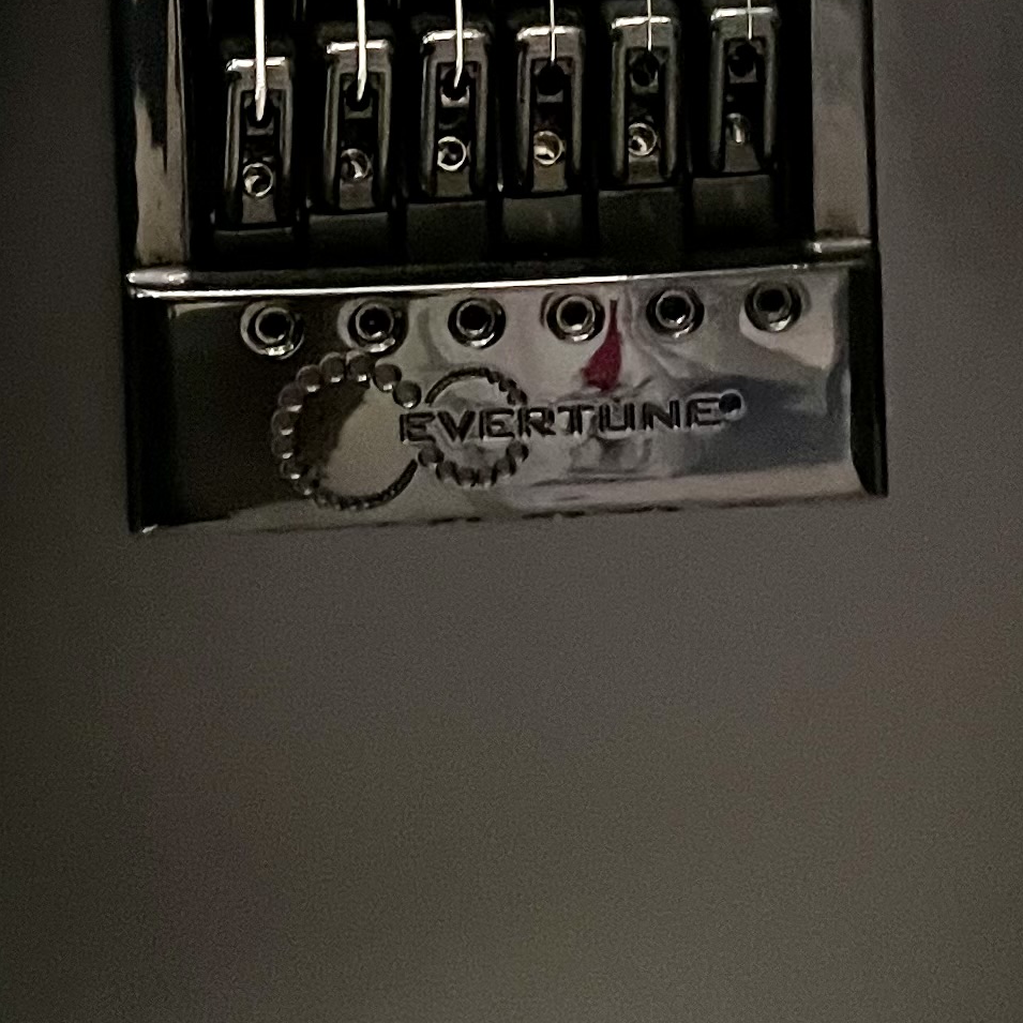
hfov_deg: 17.9
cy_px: -442
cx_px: 453
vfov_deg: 16.5
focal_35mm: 97
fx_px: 3243
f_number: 1.6
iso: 1000
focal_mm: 4.2
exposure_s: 1/25
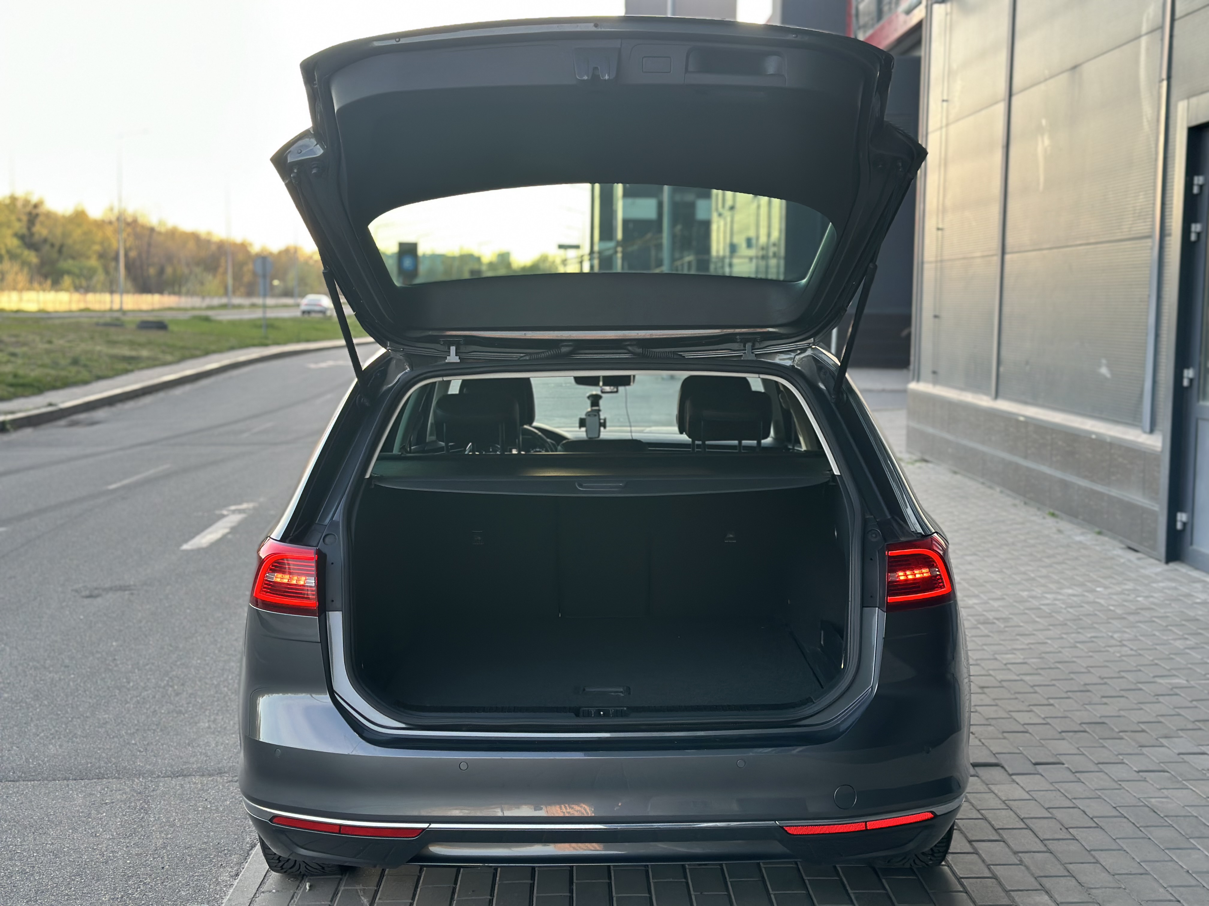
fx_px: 1676
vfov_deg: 30.3
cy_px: 453
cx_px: 604
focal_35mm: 48
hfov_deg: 39.7
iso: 64
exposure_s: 1/174
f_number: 1.78
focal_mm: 6.86
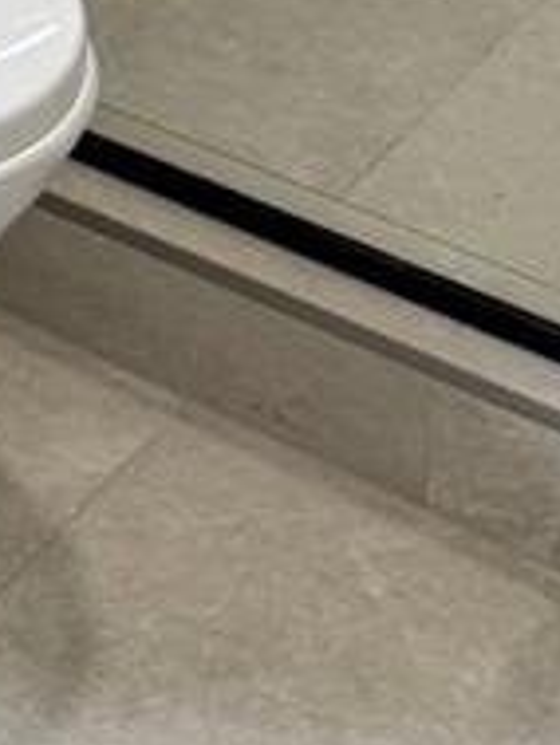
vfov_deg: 10.8
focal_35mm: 152
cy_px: -1131
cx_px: -741
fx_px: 3275
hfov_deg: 8.9
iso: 100
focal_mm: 6.86
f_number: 1.78
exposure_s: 1/120
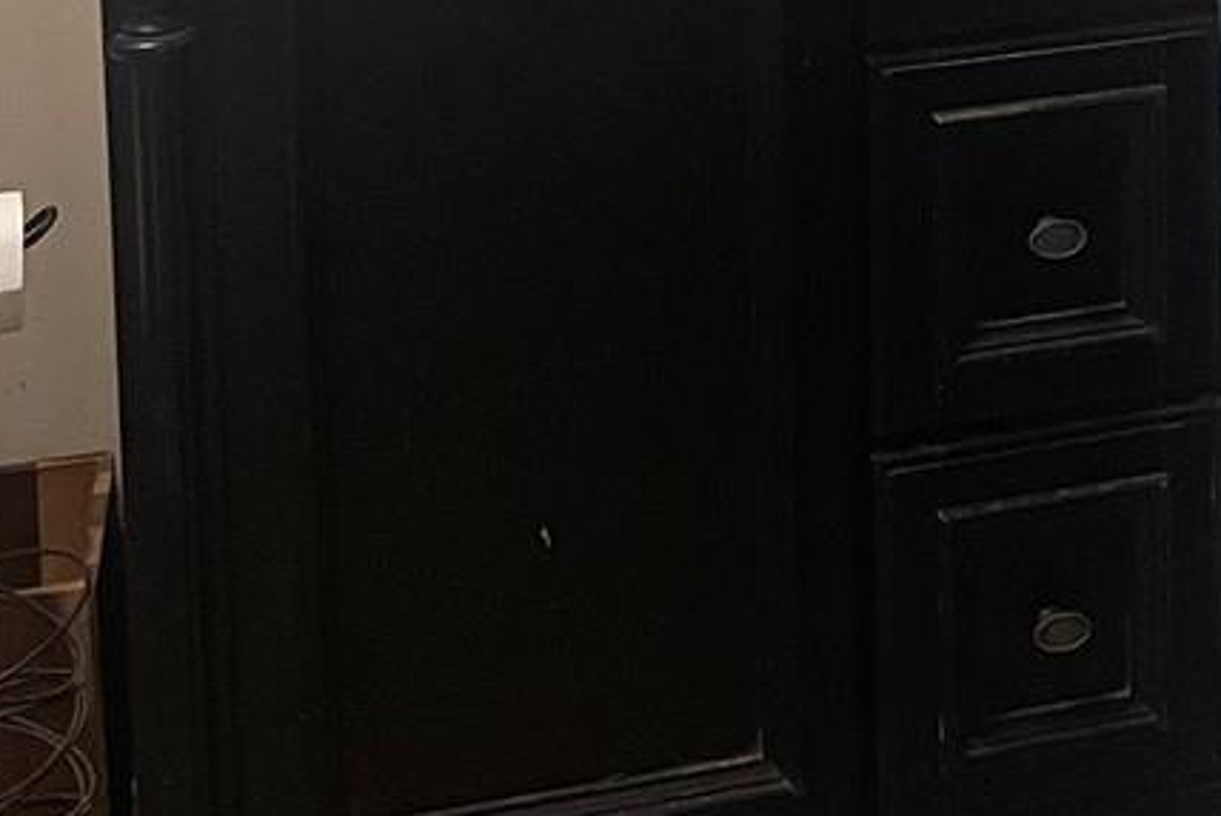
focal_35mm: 101
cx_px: 1235
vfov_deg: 12.1
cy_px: -779
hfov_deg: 19.6
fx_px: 3428
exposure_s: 1/60
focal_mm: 4.2
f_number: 1.6
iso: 250
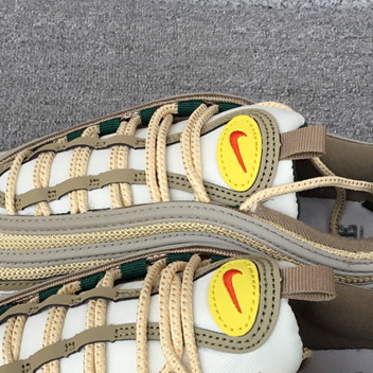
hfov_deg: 24.6
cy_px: 313
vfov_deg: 24.2
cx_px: 172
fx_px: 853
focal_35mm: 70
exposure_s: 1/100
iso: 32
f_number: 2.4
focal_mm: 3.3
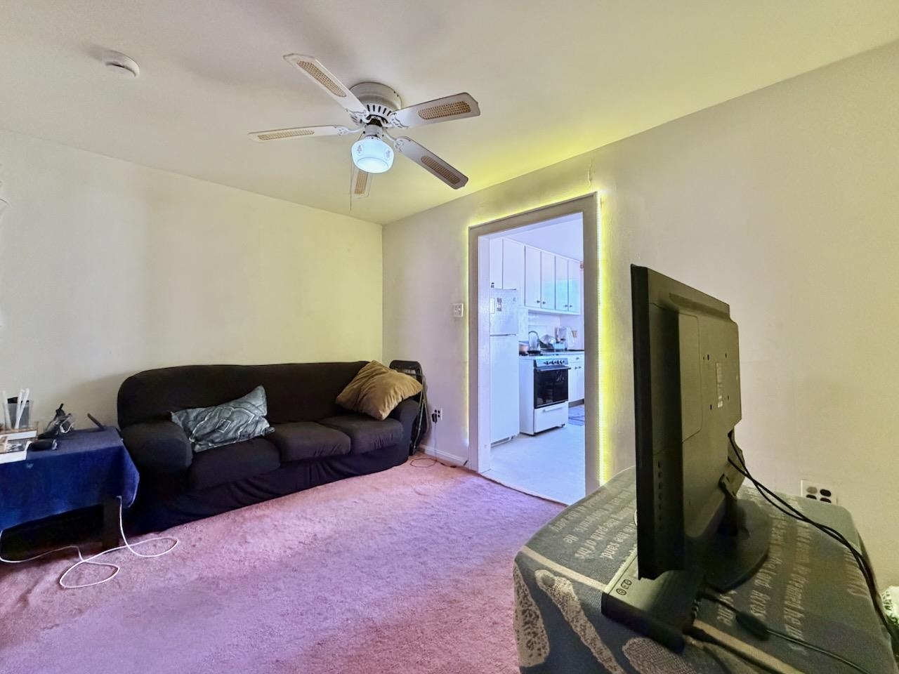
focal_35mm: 14
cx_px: 450
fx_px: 364
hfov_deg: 102.1
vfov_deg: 85.7
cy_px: 337
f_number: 2.2
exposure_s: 1/60
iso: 640
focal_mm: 2.22
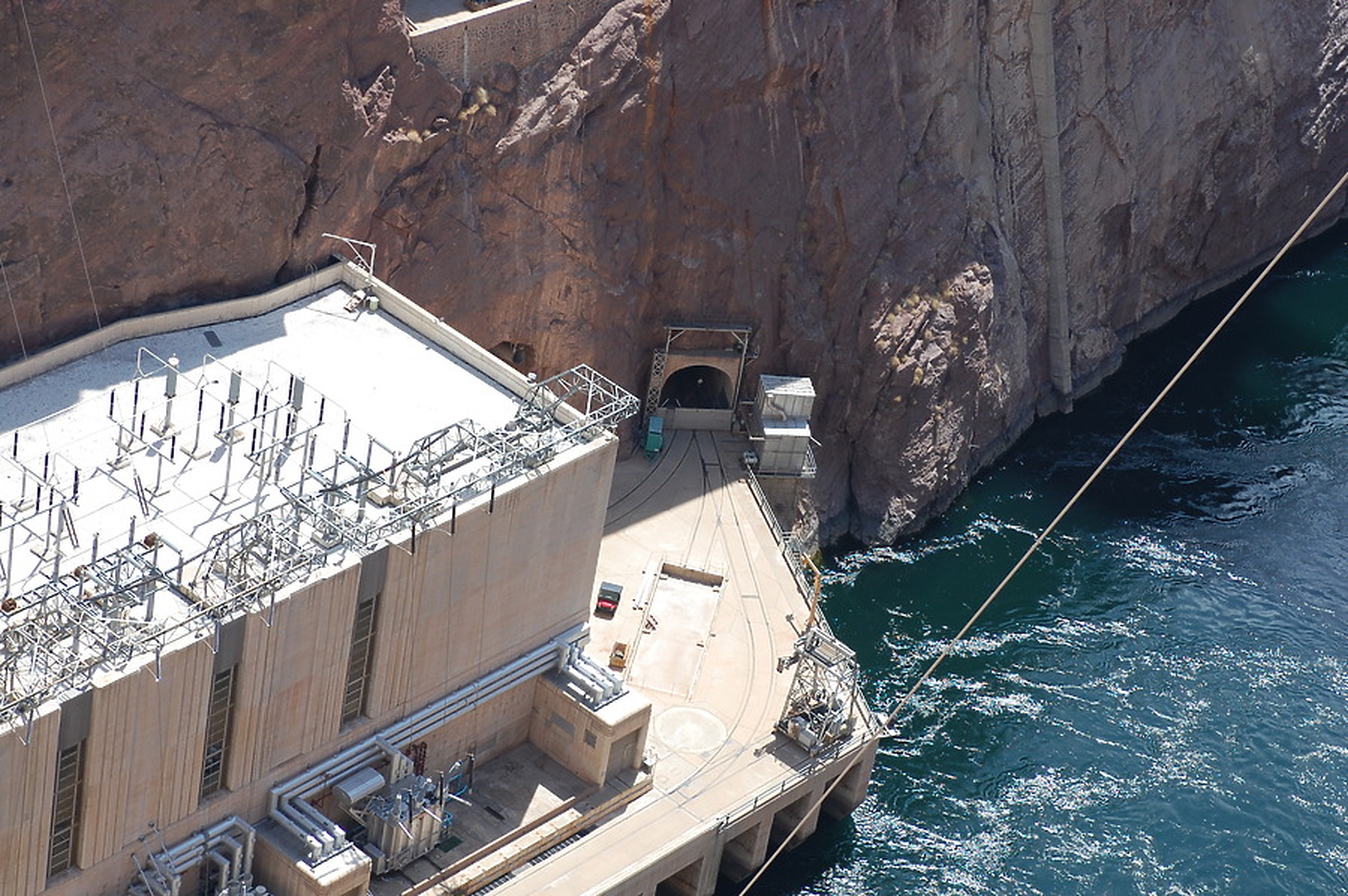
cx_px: 674
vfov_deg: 13.0
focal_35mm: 105
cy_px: 448
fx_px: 3927
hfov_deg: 19.5
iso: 200
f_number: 6.3
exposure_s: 1/640
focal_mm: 70
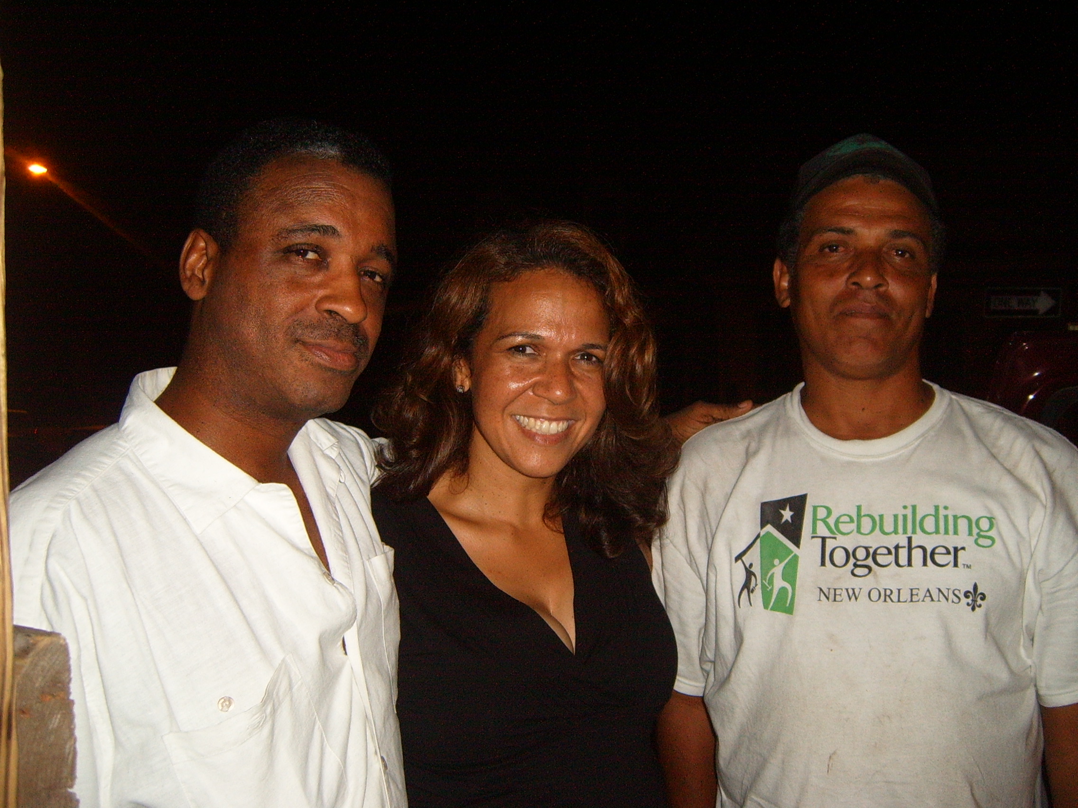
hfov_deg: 50.1
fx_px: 1152
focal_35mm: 37
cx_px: 539
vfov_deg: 38.7
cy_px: 404
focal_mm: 6.2
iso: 141
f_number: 2.9
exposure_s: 1/30
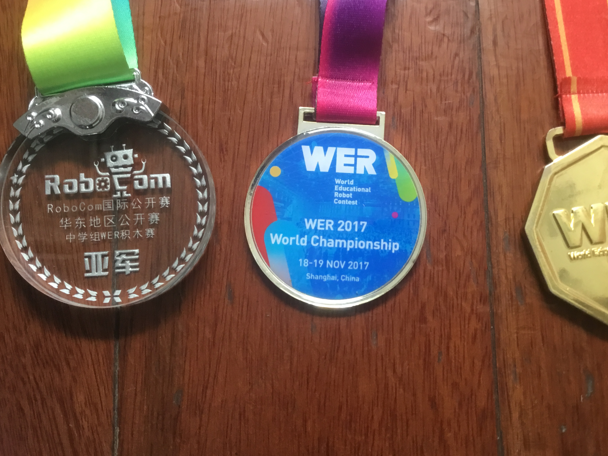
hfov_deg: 50.0
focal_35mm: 37
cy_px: 243
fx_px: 650
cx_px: 340
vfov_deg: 38.6
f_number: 2.4
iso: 50
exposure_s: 1/33
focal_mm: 3.3
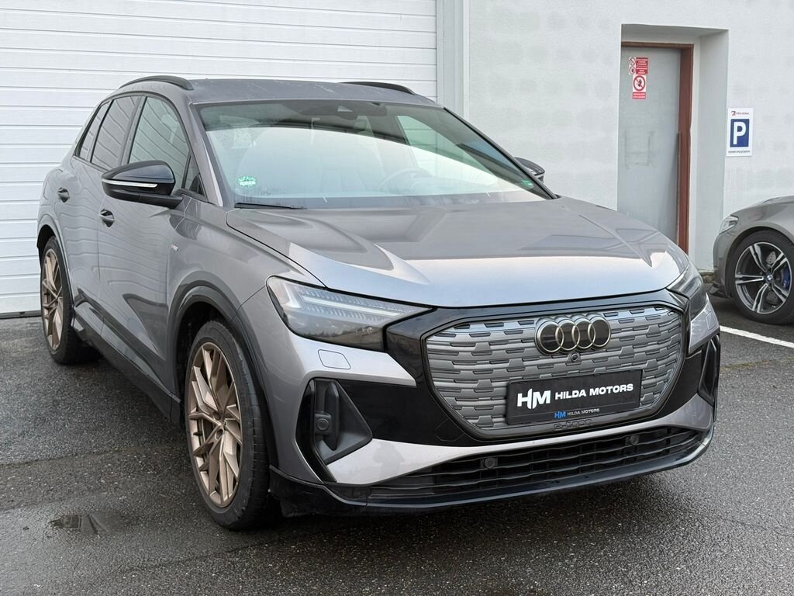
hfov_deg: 39.7
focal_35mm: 48
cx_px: 397
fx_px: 1101
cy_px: 298
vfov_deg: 30.3
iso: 64
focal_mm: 6.76
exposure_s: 1/121
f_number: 1.78
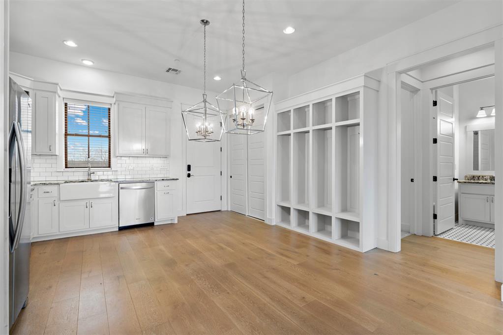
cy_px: 168
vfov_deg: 73.7
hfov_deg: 96.7
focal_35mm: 16
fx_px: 224
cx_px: 252
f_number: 8
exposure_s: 1/3
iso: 100
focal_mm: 16
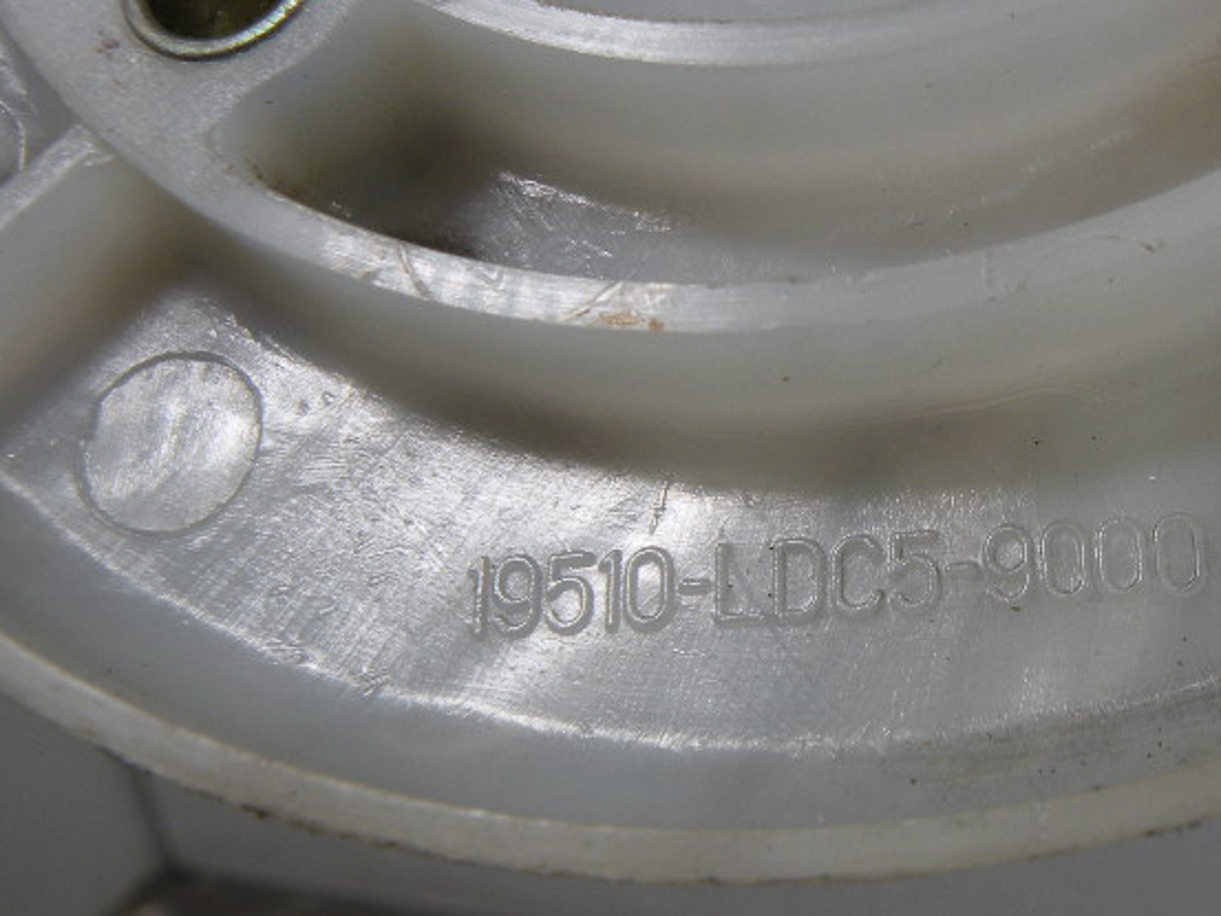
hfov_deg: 36.4
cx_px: 1038
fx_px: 1764
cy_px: 470
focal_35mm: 50
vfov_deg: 29.1
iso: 64
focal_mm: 4.7
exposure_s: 1/147
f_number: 4.5
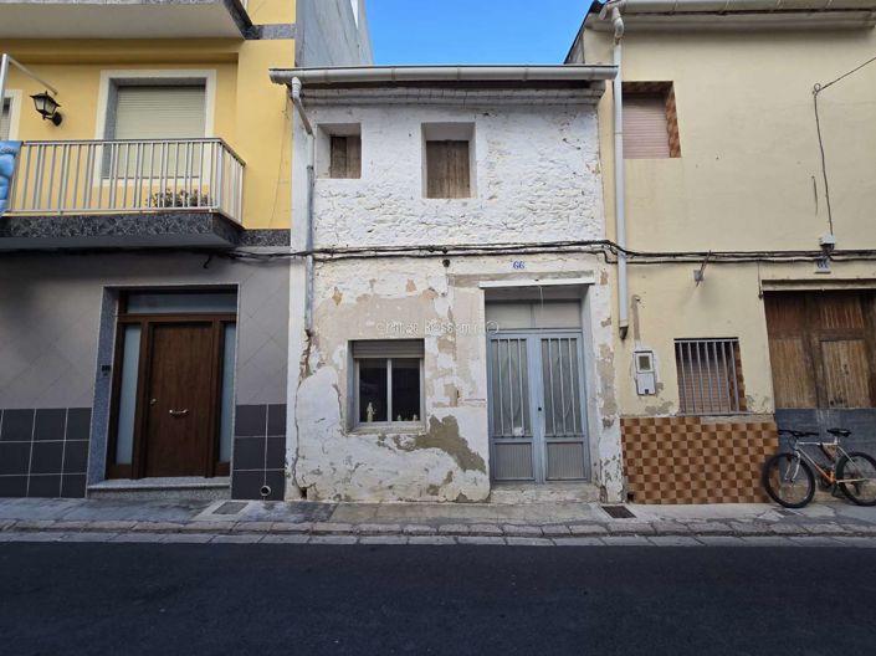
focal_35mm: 13
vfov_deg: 89.9
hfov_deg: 106.2
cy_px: 328
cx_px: 438
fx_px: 329
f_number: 2.2
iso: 50
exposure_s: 1/201
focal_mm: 2.2
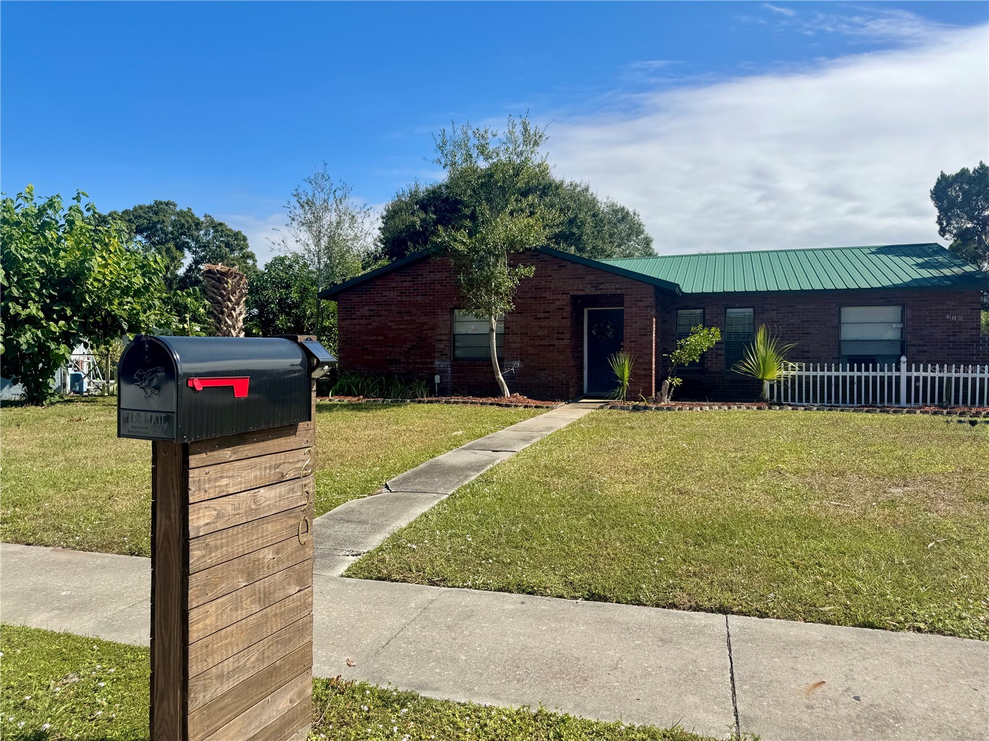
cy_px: 370
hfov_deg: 71.6
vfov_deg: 56.8
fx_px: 686
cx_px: 494
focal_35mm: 24
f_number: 1.78
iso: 80
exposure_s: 1/4950
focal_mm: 6.76
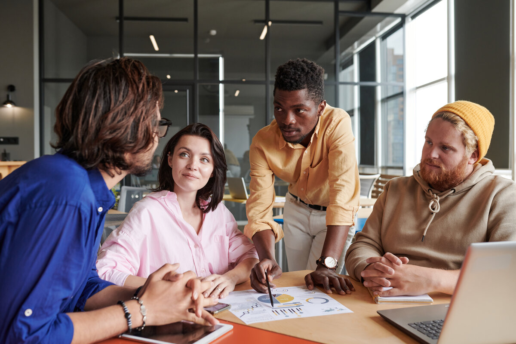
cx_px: 258
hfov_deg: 54.4
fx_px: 502
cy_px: 172
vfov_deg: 37.9
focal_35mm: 35
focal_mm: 35
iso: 640
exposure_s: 1/200
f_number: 4
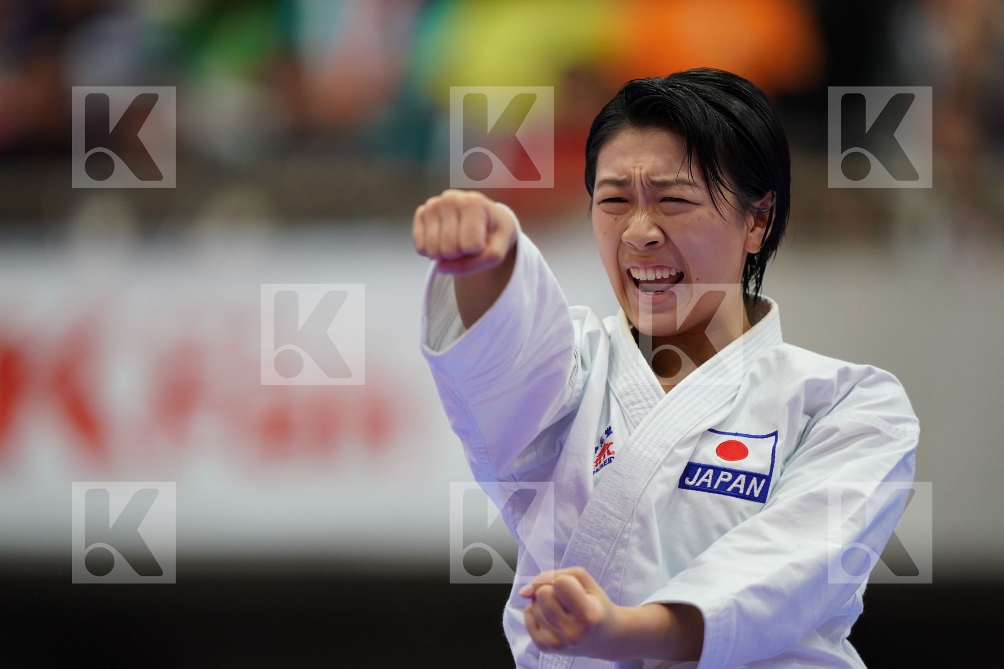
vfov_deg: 3.4
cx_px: 502
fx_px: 11155
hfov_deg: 5.2
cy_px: 334
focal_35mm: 400
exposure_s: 1/500
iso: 2000
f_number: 2.8
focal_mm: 400
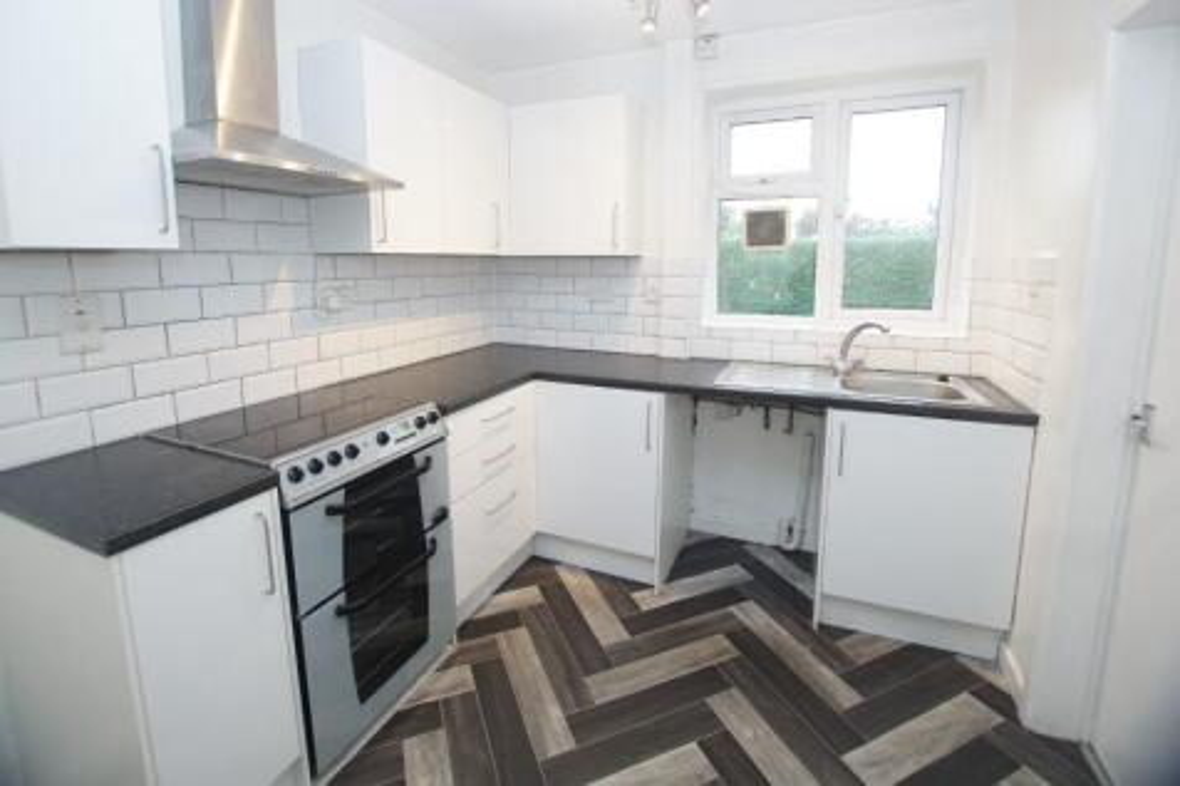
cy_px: 393
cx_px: 590
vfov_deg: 77.3
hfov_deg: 100.4
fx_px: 491
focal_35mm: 15
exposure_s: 1/160
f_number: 4
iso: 1600
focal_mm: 10
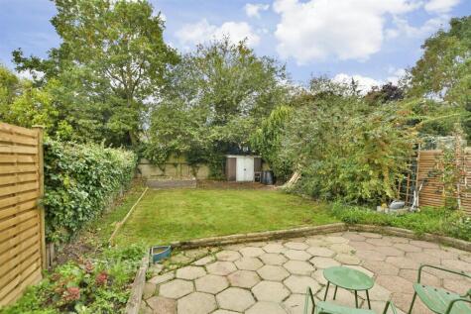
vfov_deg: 77.4
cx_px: 236
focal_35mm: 15
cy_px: 157
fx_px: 196
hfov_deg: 100.4
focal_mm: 10
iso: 500
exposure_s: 1/160
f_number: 6.3
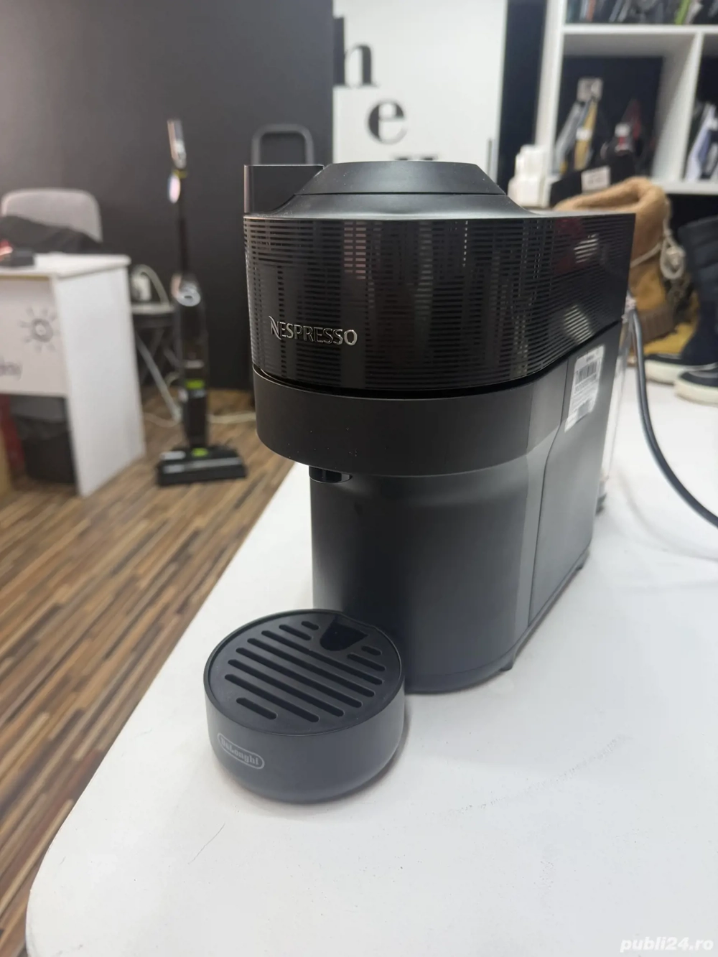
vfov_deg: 71.6
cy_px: 478
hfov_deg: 56.8
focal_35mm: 24
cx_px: 359
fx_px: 664
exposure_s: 1/130
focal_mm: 6.76
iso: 50
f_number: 1.78
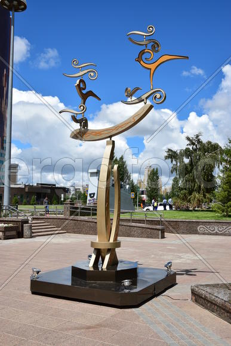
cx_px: 116
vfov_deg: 53.1
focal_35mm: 36
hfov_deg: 36.9
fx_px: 346
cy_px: 173
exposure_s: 1/250
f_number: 9
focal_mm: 24
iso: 100
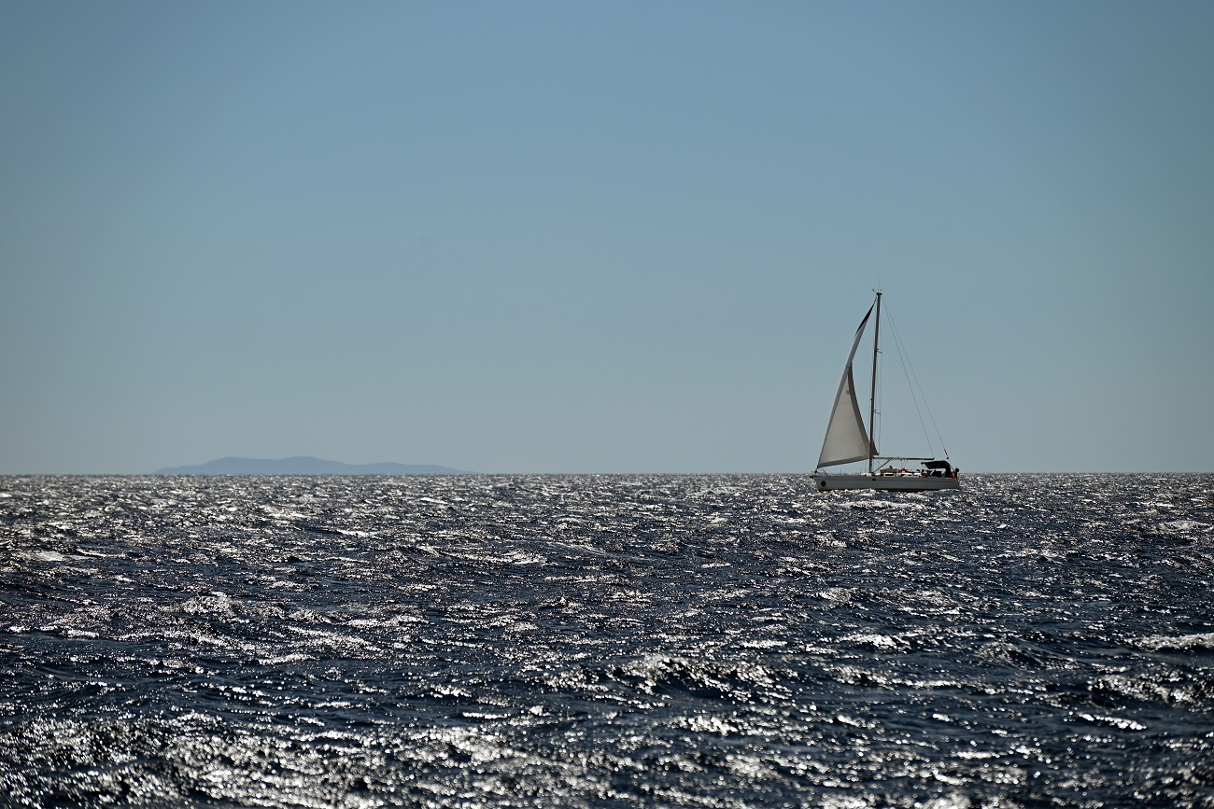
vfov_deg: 6.5
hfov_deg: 9.8
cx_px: 607
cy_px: 404
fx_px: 7082
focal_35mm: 210
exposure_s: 1/1600
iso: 100
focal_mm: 210
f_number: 7.1
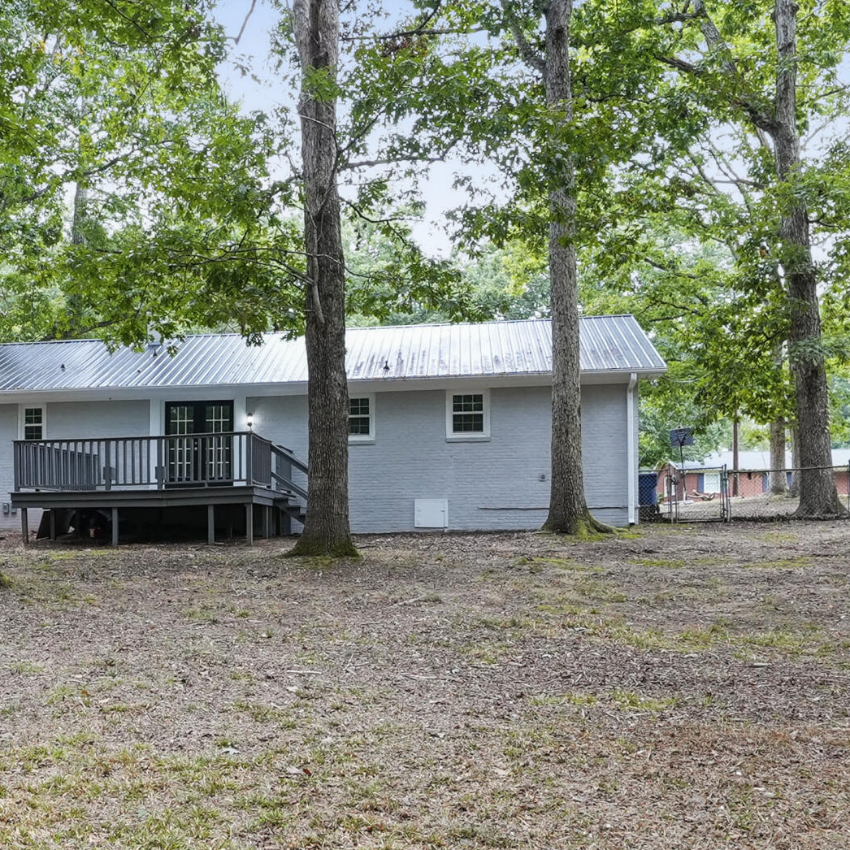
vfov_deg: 42.5
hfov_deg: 41.4
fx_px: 1083
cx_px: 196
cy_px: 540
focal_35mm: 39
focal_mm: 16
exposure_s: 1/10
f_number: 9
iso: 640
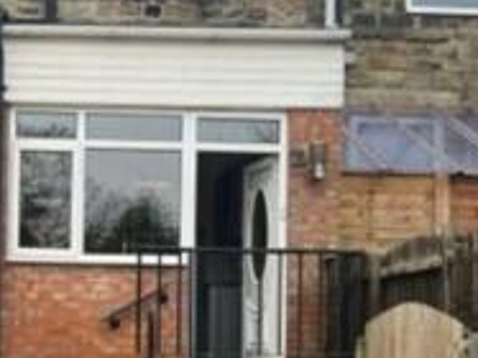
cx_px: 88
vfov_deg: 18.0
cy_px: 290
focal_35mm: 81
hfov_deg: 23.7
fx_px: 1118
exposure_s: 1/122
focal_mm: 5.1
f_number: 1.6
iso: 64
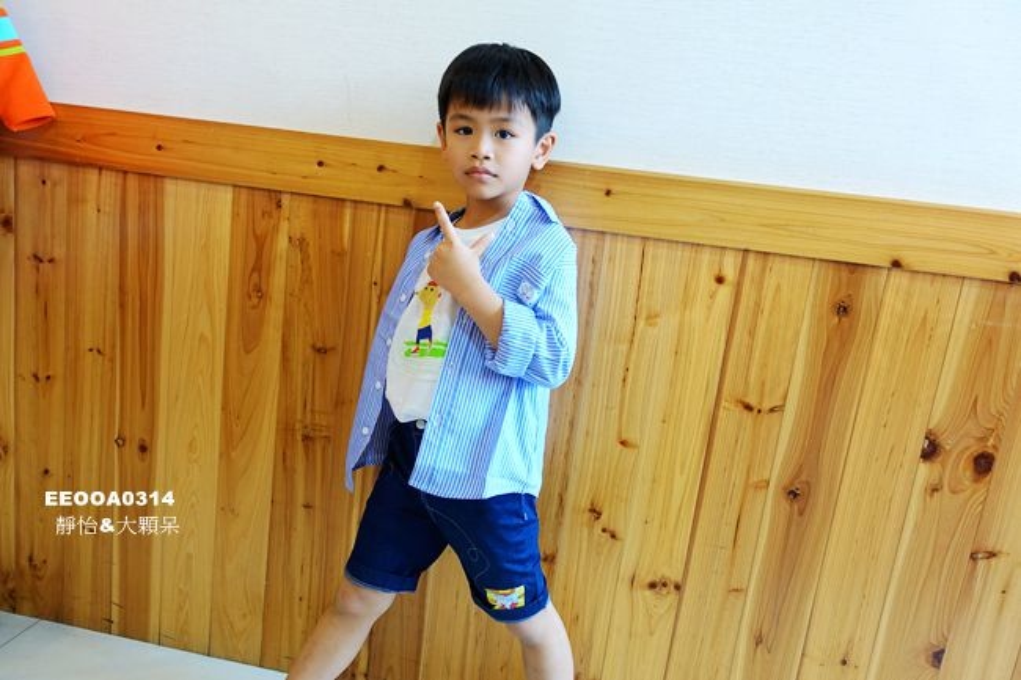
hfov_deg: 73.8
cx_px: 510
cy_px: 340
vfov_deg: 53.1
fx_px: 680
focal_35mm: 24
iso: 125
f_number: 2
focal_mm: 8.8
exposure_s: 1/30
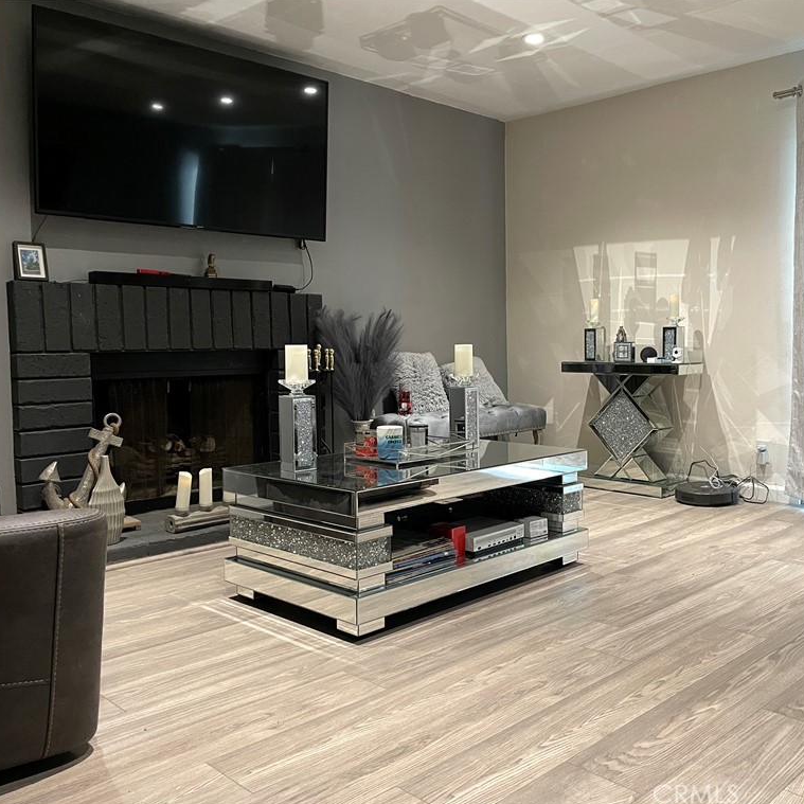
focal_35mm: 31
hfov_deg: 52.2
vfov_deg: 52.5
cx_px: 480
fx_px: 815
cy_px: 403
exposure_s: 1/40
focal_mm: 4.2
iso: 500
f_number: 1.6
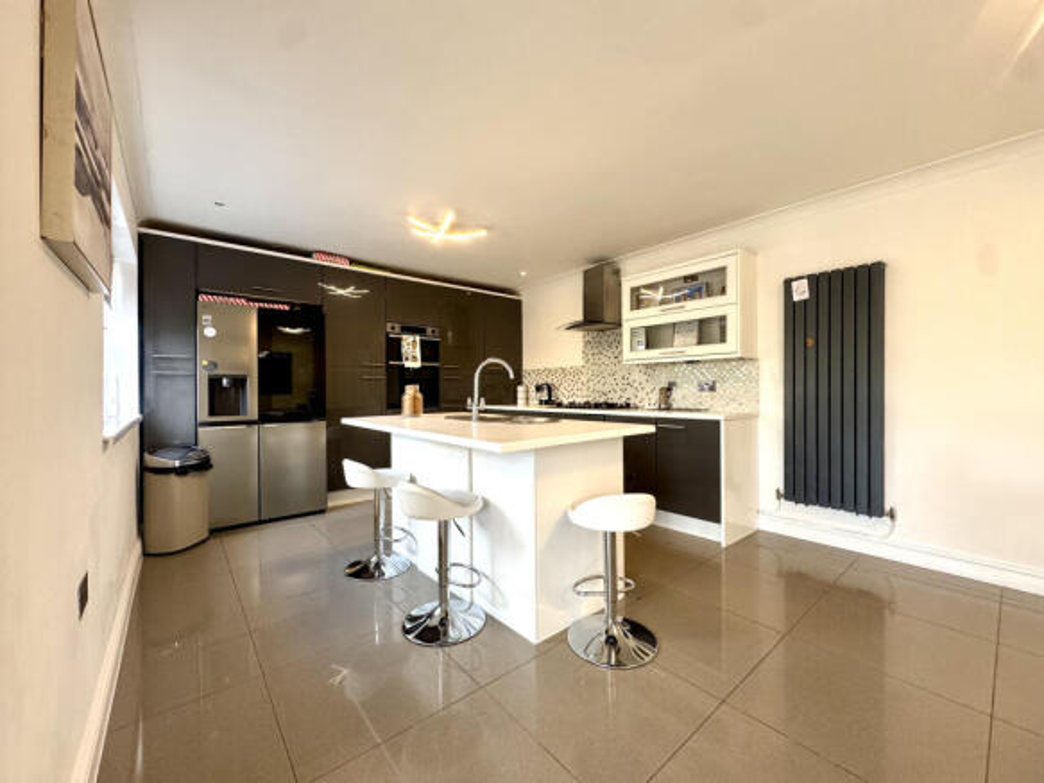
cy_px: 392
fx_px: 422
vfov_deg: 85.7
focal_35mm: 14
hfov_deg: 102.1
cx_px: 522
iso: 200
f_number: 2.2
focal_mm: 2.22
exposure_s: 1/100
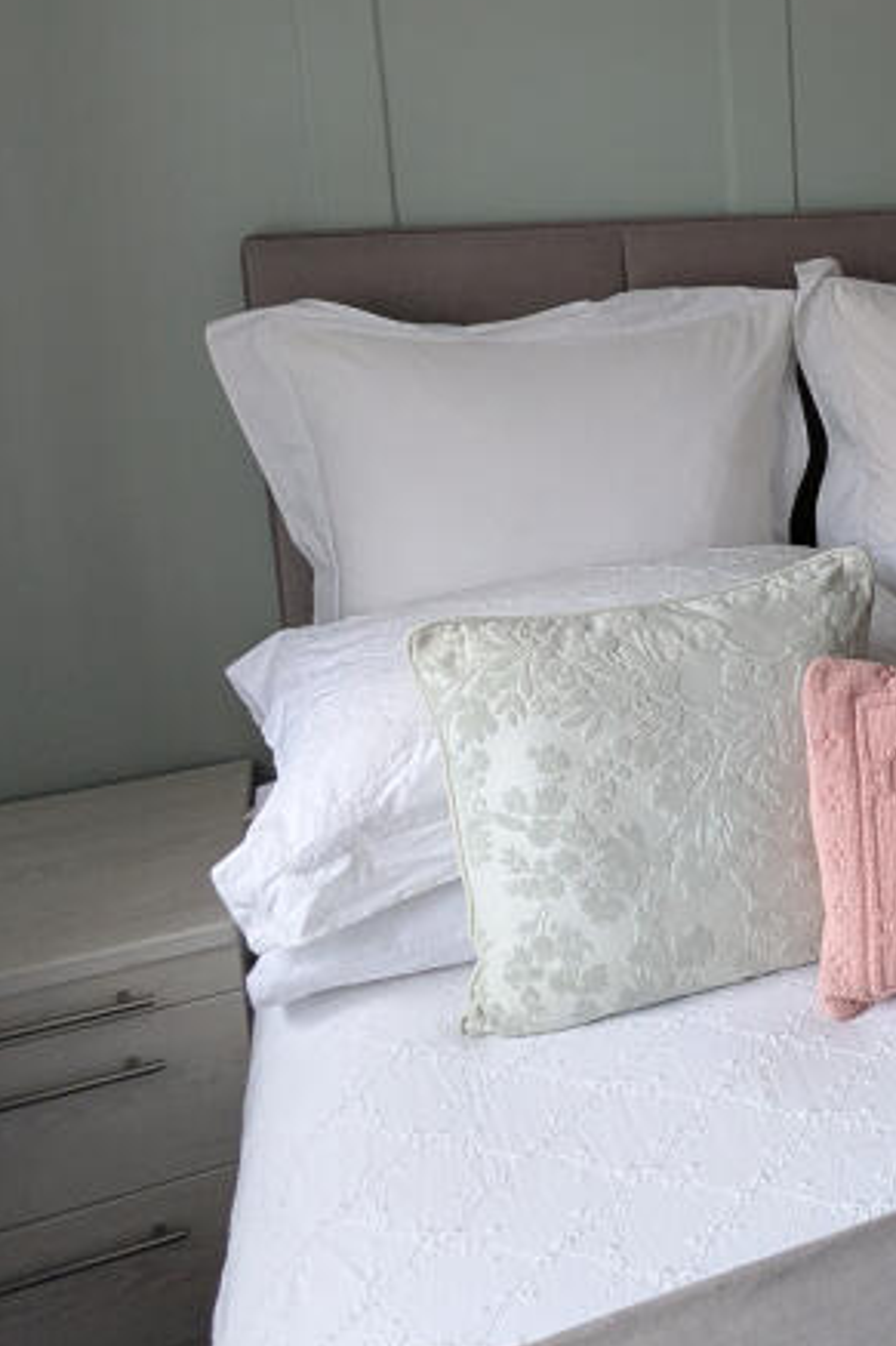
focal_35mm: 39
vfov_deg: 48.3
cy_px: 394
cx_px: 1176
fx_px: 1457
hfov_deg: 28.0
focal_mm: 2.35
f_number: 2.2
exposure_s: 1/100
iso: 60
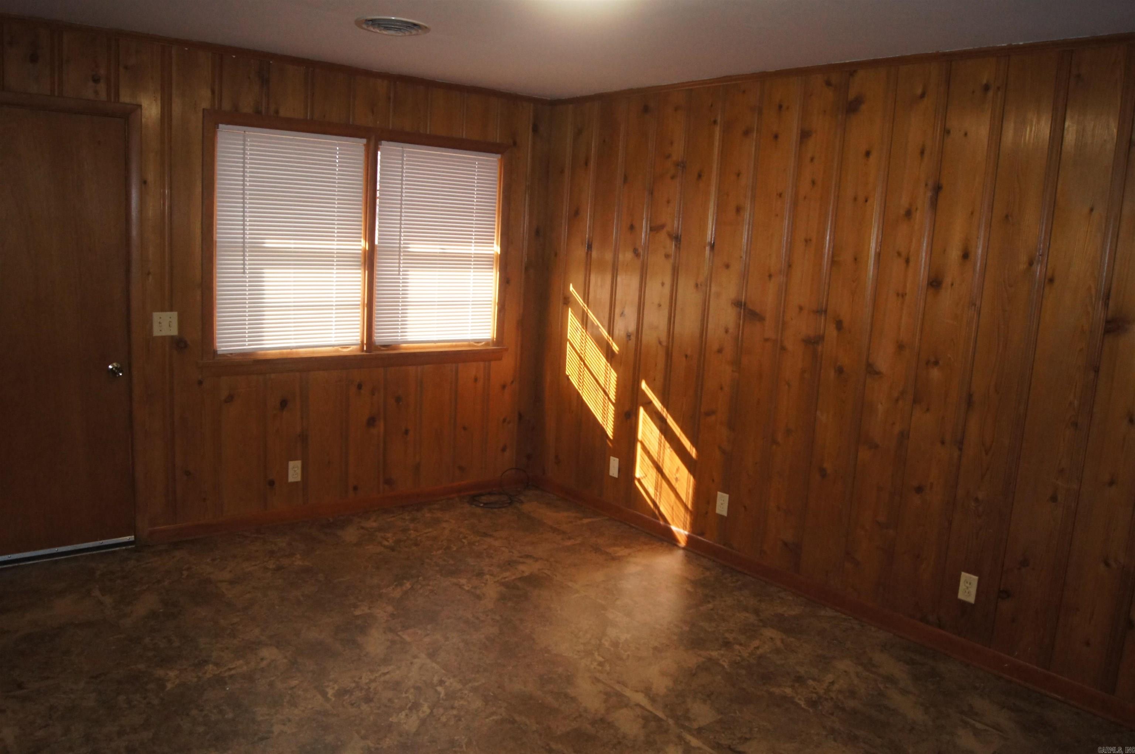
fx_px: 850
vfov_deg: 47.8
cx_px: 568
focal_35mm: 27
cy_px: 377
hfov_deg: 67.4
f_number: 9
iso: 1600
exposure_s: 1/80
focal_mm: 18
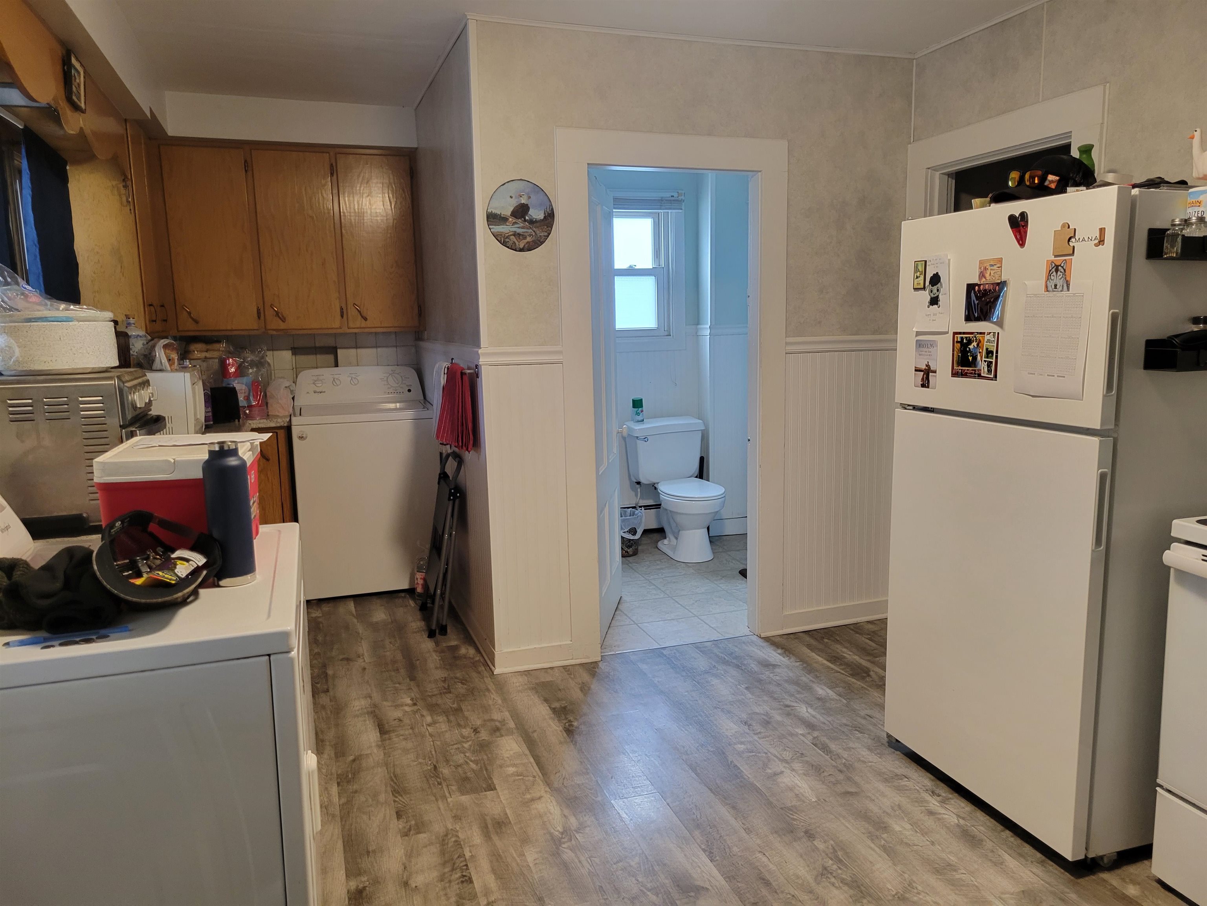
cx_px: 604
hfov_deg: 67.3
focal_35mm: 26
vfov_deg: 53.1
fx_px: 907
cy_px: 453
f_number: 1.8
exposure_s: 1/40
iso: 250
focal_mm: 5.4
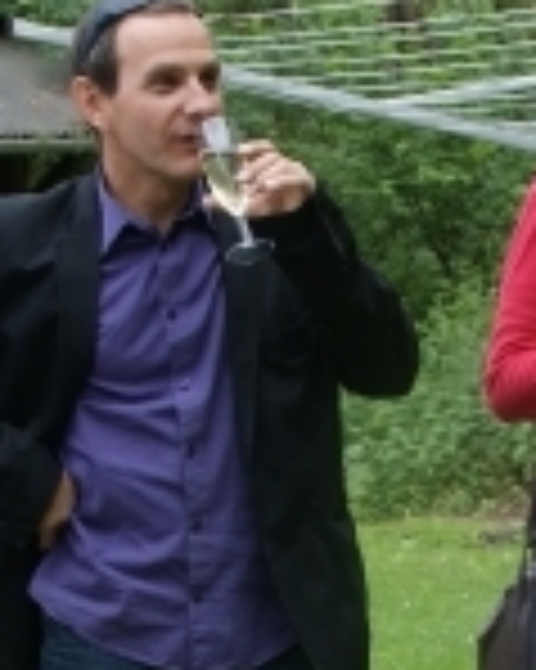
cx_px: 491
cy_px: 657
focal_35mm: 136
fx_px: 2700
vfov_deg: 14.0
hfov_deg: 11.3
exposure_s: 1/50
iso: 100
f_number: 5
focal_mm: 24
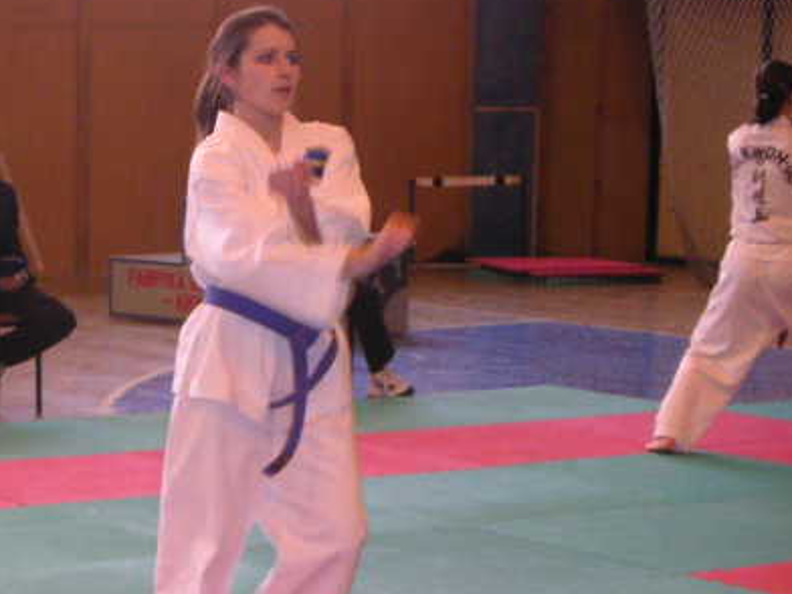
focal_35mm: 116
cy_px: 422
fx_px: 2654
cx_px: 190
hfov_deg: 16.9
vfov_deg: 12.7
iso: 200
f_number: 3.3
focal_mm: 9.3
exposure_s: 1/90
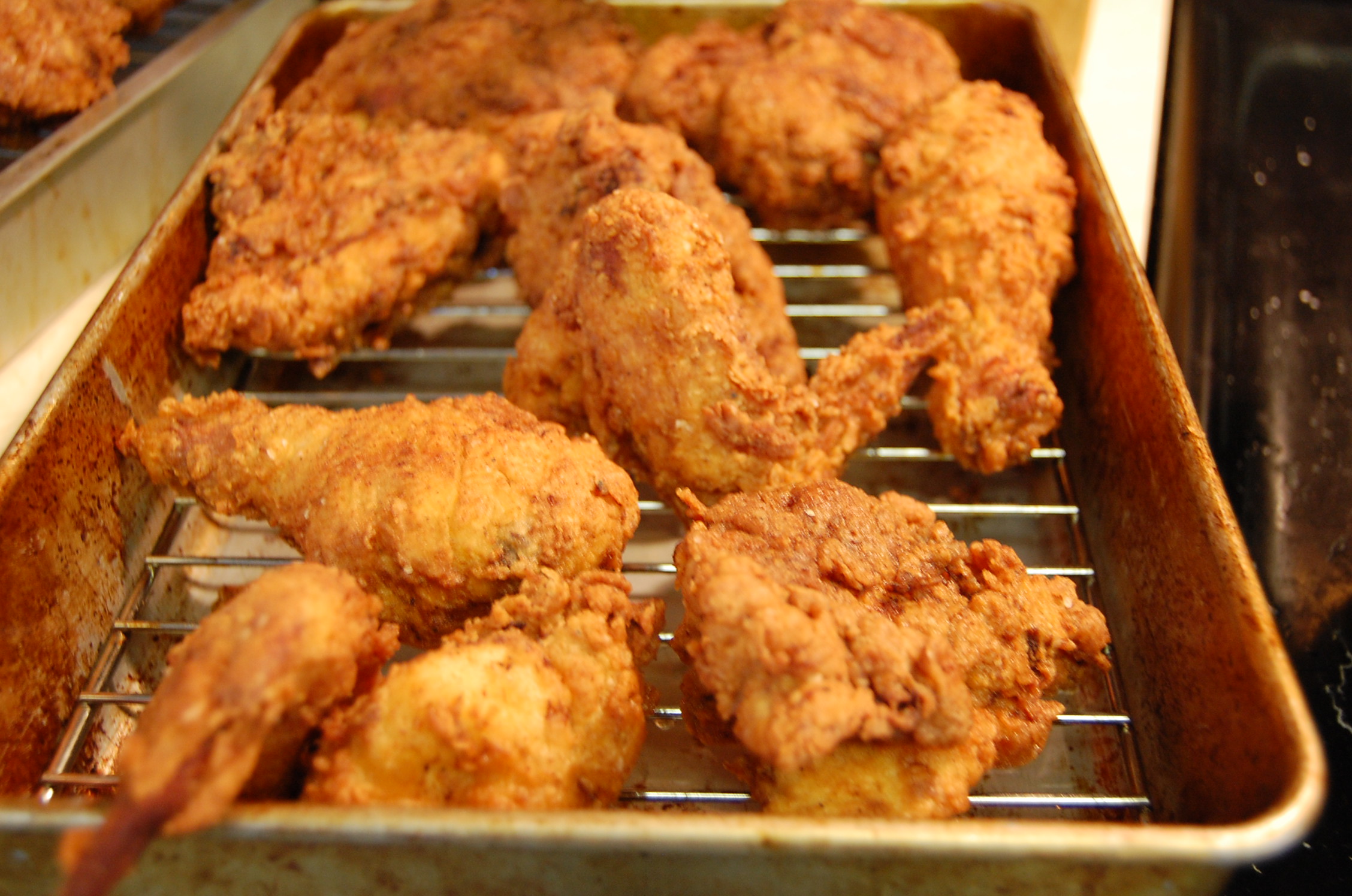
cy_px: 448
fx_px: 1462
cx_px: 676
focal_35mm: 39
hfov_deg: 49.6
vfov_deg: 34.1
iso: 800
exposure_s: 1/15
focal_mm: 26
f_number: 4.2
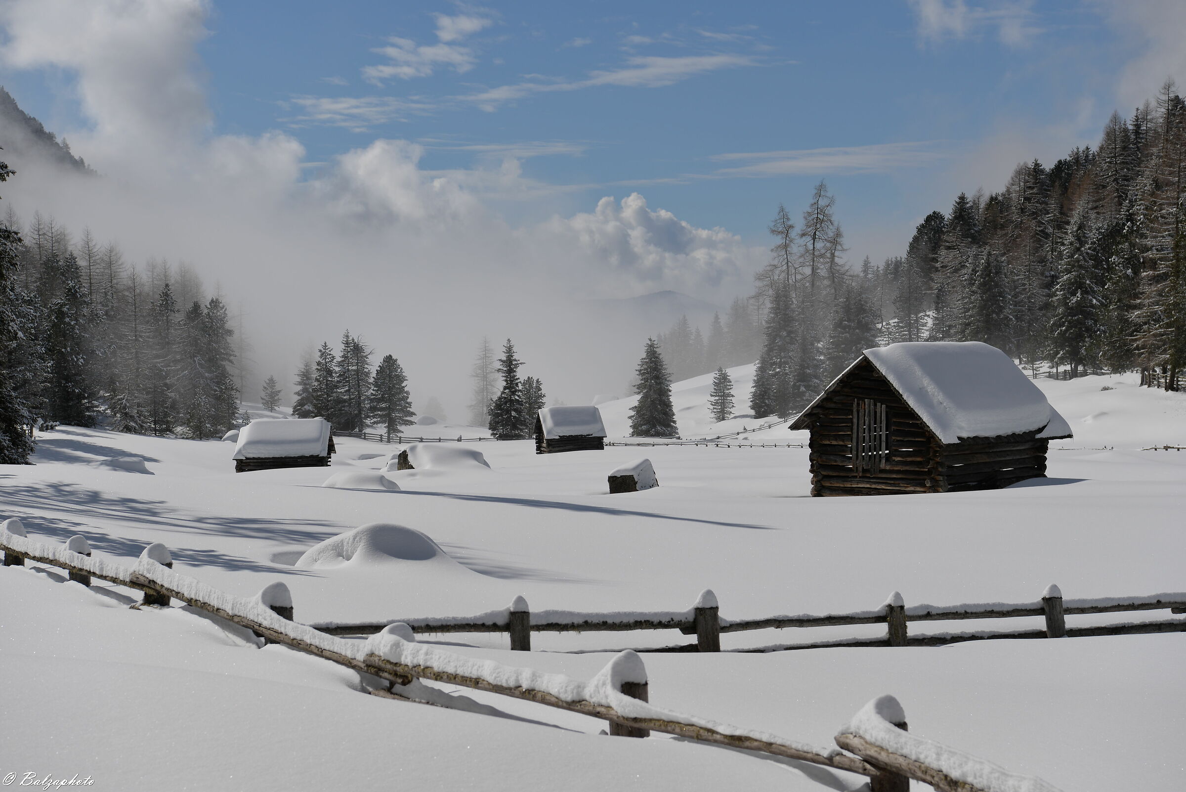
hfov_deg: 28.8
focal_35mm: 70
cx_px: 593
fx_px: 2307
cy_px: 396
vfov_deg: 19.5
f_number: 8
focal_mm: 70
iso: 100
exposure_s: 1/1250
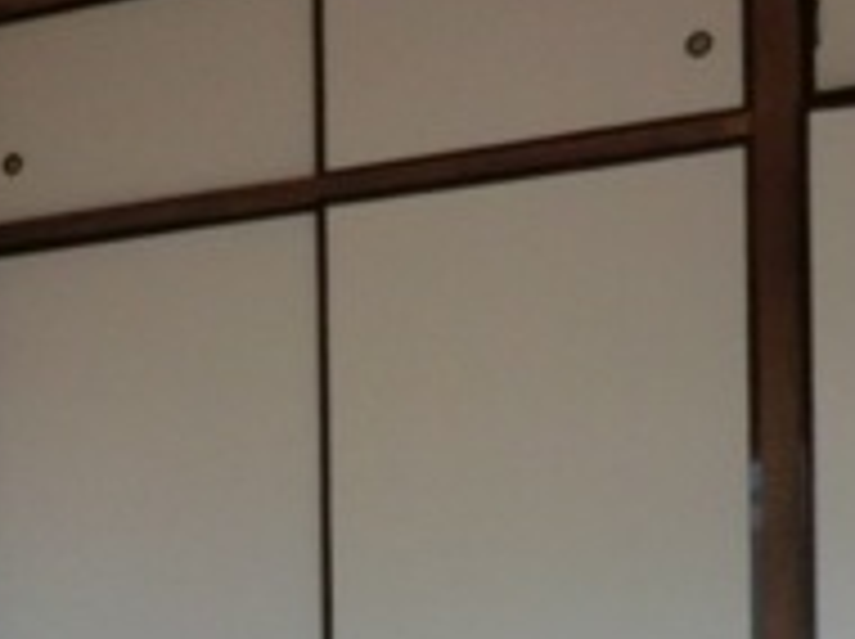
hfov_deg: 23.5
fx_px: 1998
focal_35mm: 81
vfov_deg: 17.2
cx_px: 72
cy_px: 801
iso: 200
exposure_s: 1/60
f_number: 3.2
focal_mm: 4.3
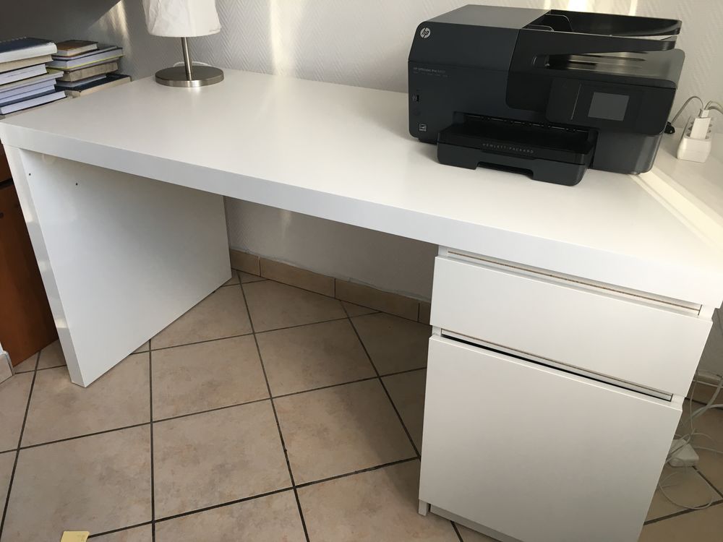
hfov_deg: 61.7
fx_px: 606
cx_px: 362
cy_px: 271
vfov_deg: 48.2
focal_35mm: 29
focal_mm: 4.15
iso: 32
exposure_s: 1/33
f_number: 2.2
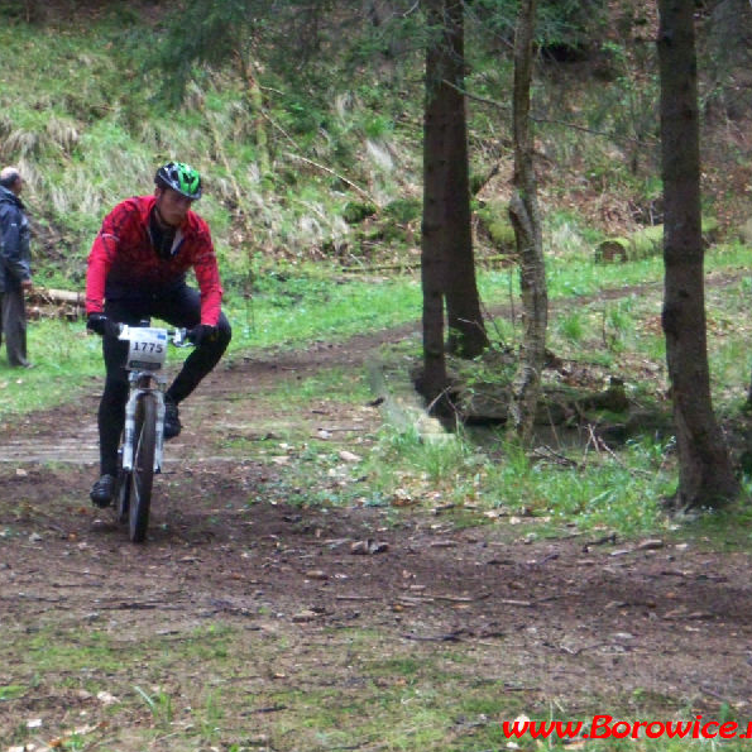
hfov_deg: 12.6
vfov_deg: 12.6
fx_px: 3416
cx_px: 282
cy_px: 378
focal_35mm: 139
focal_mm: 19.2
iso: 400
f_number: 4.4
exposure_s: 1/125
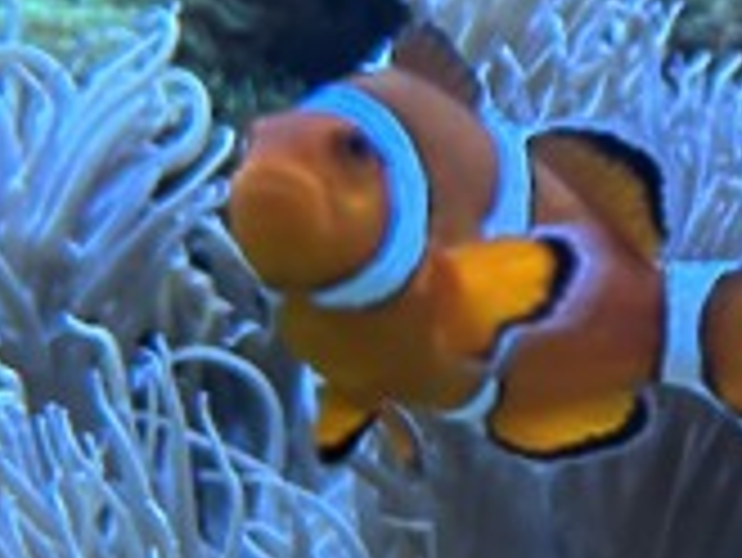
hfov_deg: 15.0
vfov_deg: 12.1
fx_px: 2638
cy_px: 299
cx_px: 1084
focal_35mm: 123
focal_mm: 5.96
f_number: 1.6
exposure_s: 1/113
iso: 125
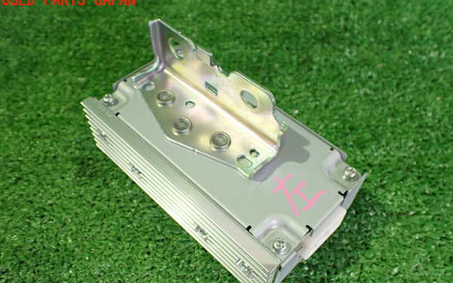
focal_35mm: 32
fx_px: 395
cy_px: 162
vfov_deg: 39.4
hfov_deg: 59.6
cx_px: 226
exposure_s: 1/40
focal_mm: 5.4
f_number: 2.3
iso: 800
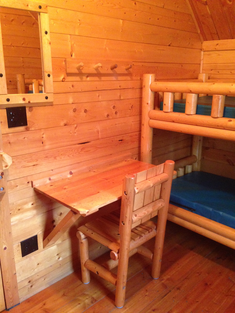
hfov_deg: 42.9
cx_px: 118
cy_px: 156
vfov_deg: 55.4
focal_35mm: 33
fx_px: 299
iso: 400
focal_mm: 4.12
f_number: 2.4
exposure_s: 1/15
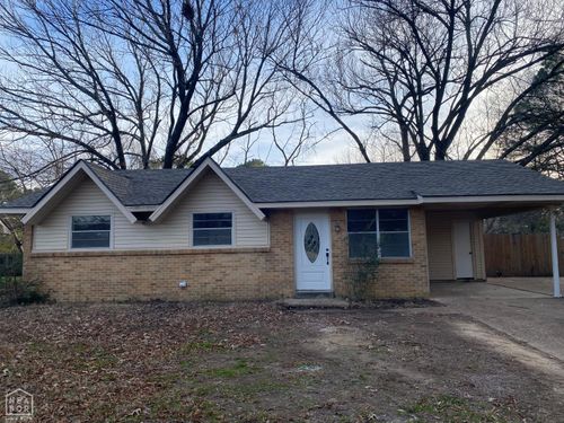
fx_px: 424
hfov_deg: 67.3
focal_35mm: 26
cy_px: 212
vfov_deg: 53.1
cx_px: 282
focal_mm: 4.25
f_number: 1.8
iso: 32
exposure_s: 1/858
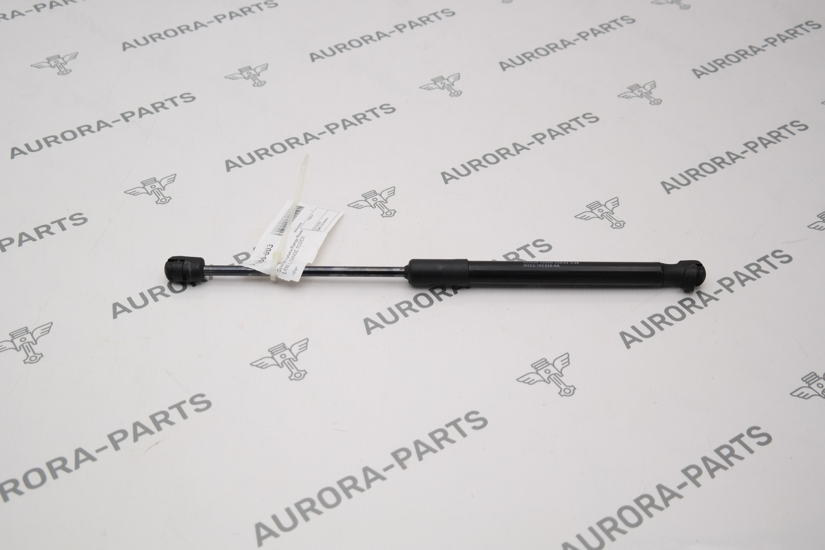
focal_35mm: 46
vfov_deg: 29.2
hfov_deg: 42.7
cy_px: 275
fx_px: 1054
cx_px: 412
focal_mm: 30
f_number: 4.5
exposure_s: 1/125
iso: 100
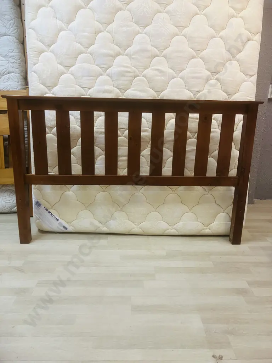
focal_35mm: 28
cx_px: 136
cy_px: 182
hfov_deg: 49.7
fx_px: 293
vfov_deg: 63.4
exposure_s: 1/50
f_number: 1.8
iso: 80
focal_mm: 3.99
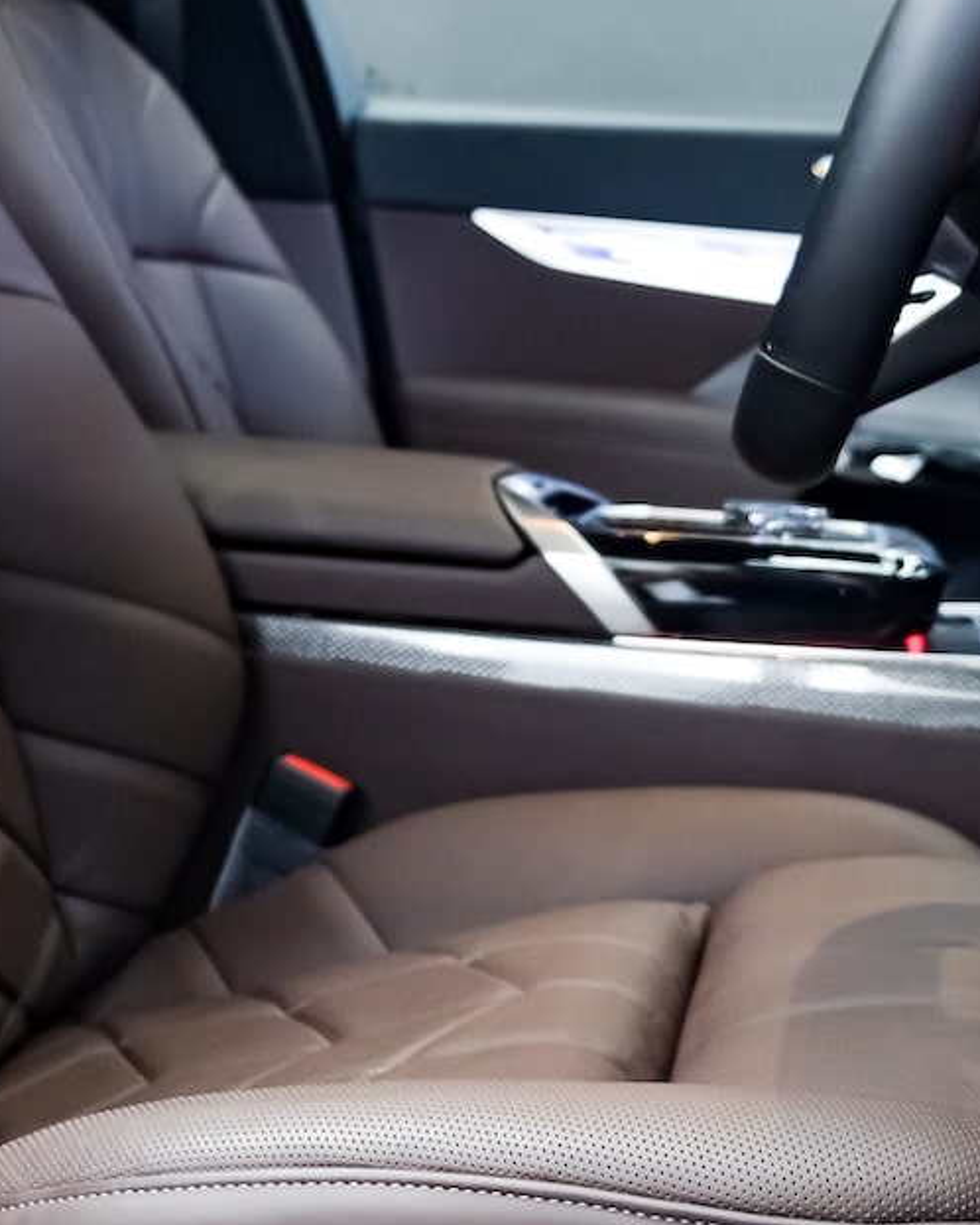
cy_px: 169
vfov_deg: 29.9
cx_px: 309
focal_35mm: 61
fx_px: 2213
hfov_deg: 24.8
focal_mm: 18
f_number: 2.8
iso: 1600
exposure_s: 1/60
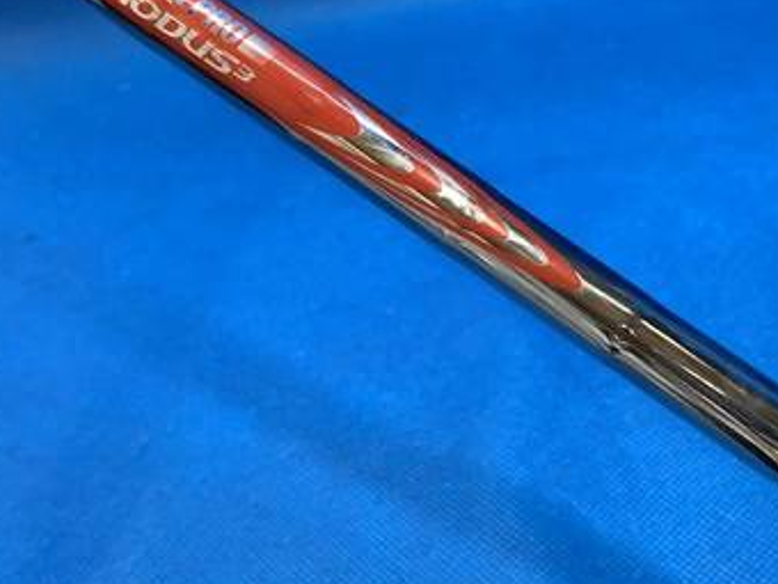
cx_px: 497
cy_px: 245
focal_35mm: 49
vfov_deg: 29.6
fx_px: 1101
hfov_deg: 38.6
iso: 80
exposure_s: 1/60
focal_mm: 4.25
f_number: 1.8
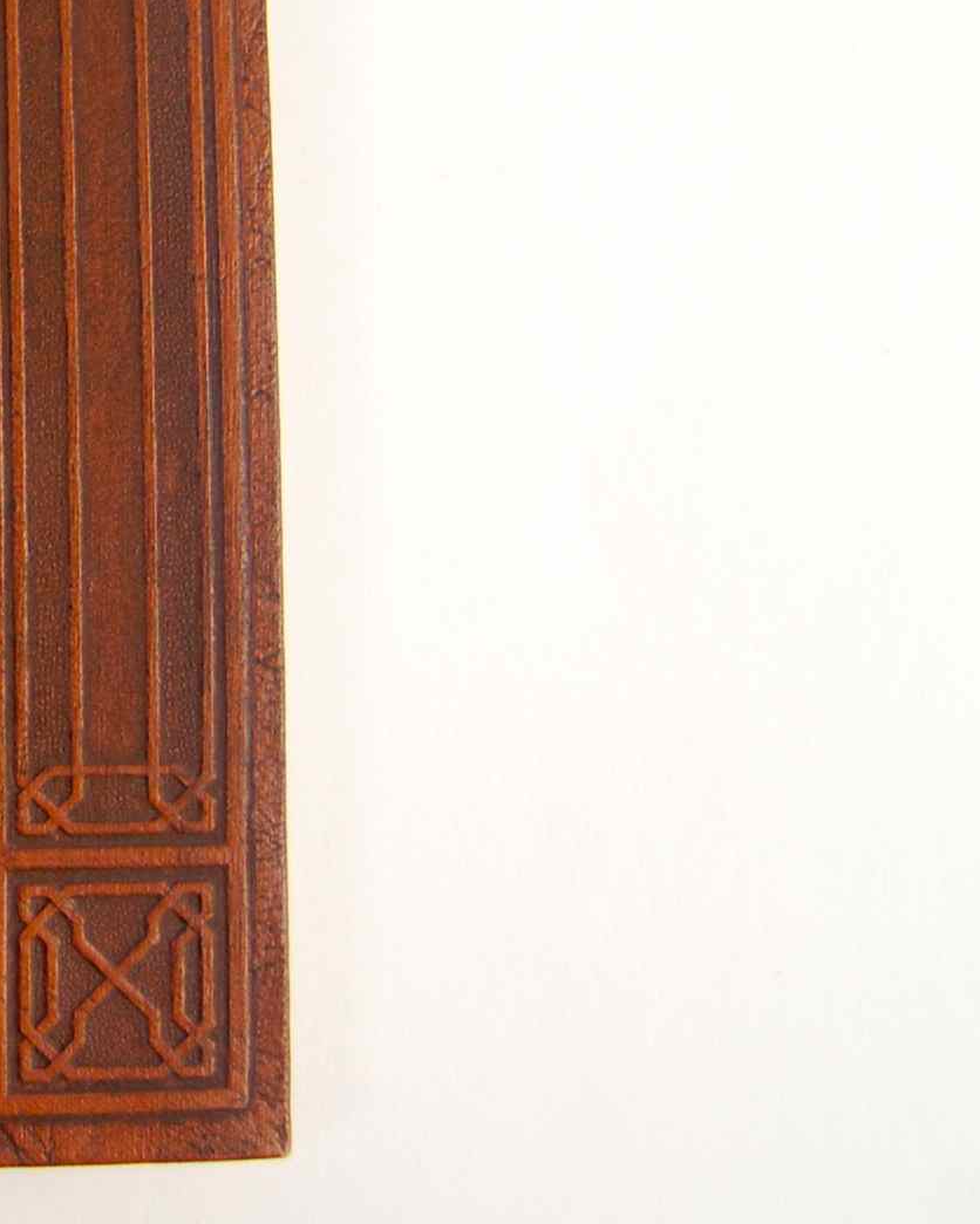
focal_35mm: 81
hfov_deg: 17.2
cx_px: -451
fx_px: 2937
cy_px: 118
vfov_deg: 23.0
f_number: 4
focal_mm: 20
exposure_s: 1/60
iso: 400
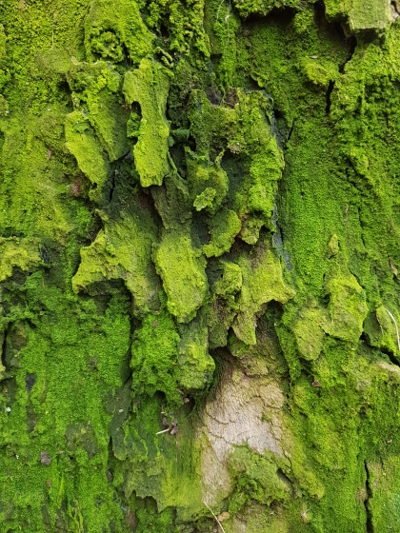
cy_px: 266
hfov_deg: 53.1
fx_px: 401
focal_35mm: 26
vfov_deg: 67.3
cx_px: 200
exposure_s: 1/100
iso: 64
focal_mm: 4.2
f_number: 1.7
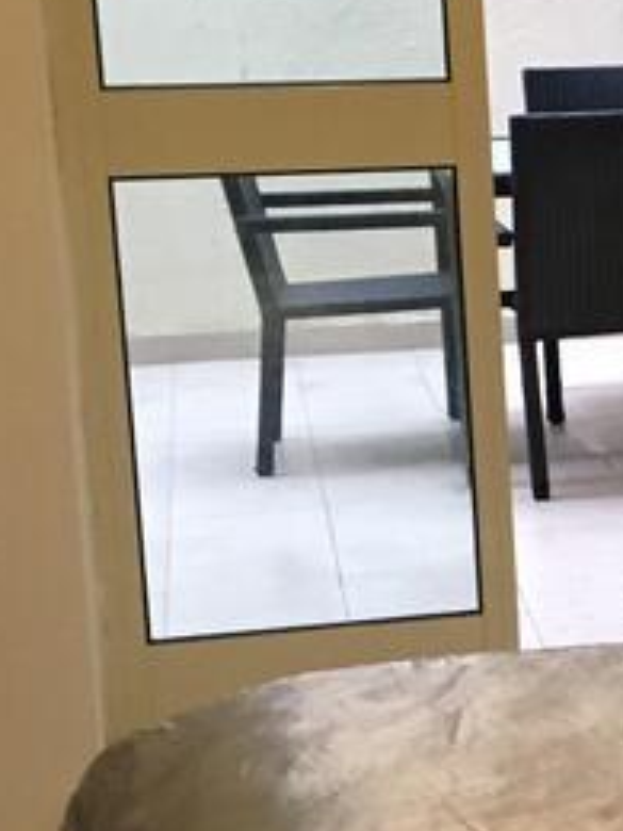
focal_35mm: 114
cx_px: 1157
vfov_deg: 17.3
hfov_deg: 11.9
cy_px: 463
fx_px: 2736
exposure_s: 1/33
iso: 200
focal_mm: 4.15
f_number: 2.2
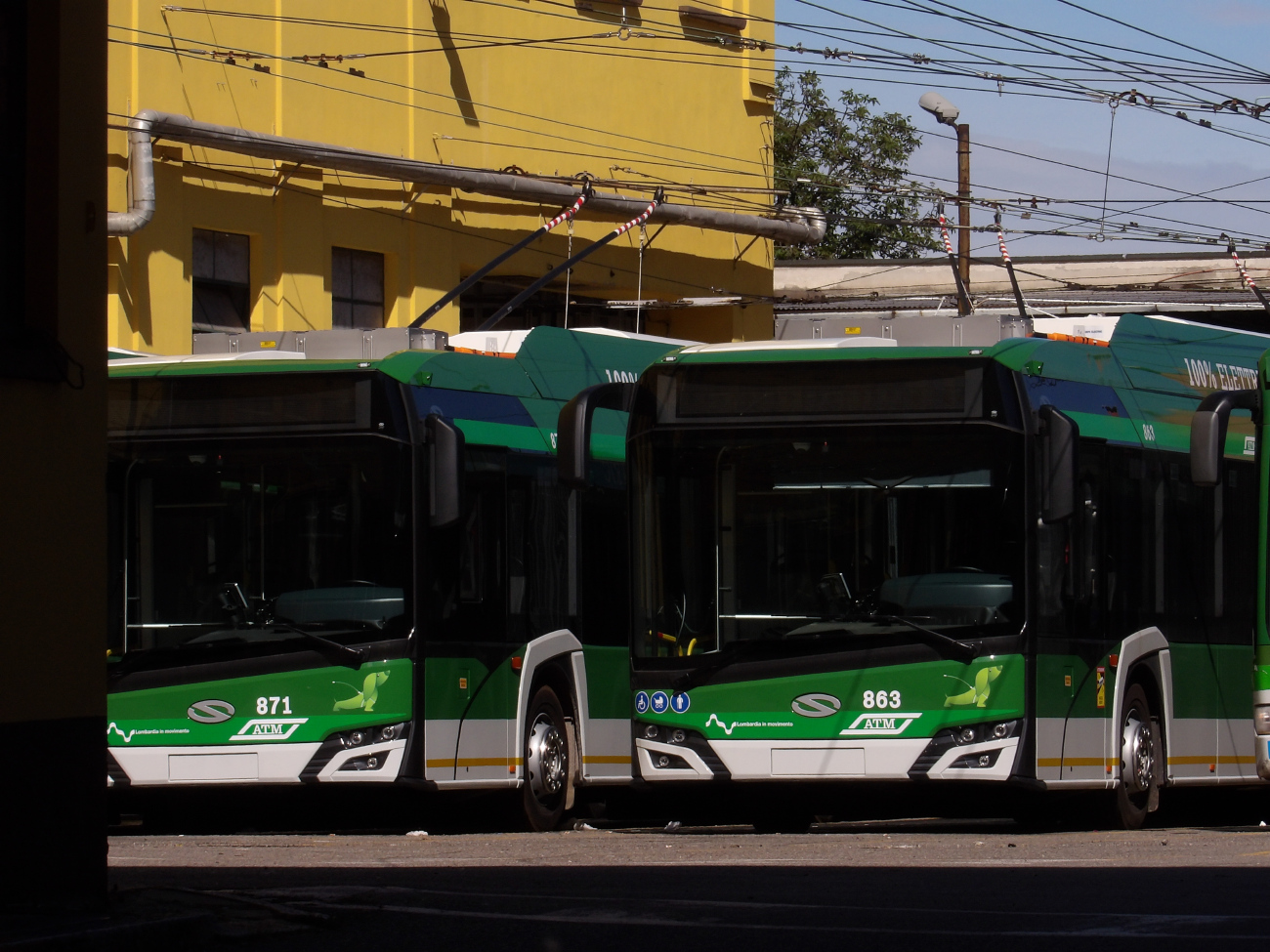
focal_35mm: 222
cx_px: 635
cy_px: 476
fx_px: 8145
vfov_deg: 6.7
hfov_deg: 8.9
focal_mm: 39.8
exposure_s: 1/500
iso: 100
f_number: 8
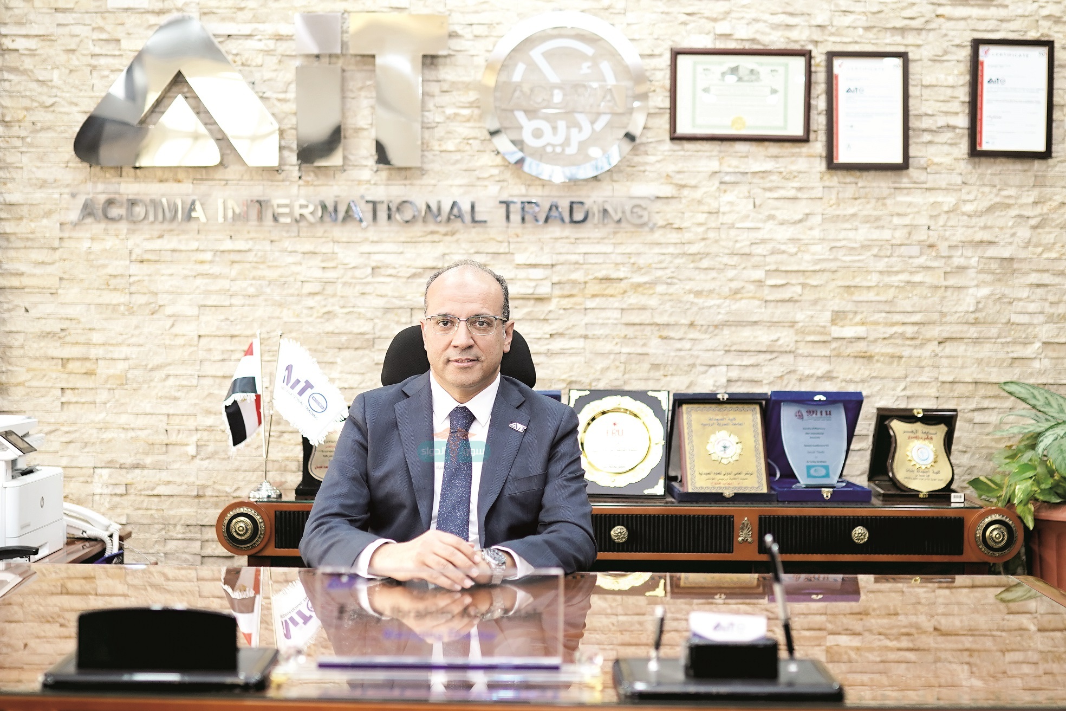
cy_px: 356
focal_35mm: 52
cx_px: 533
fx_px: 1540
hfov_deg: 38.2
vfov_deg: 26.0
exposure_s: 1/160
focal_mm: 35
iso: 320
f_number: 1.6
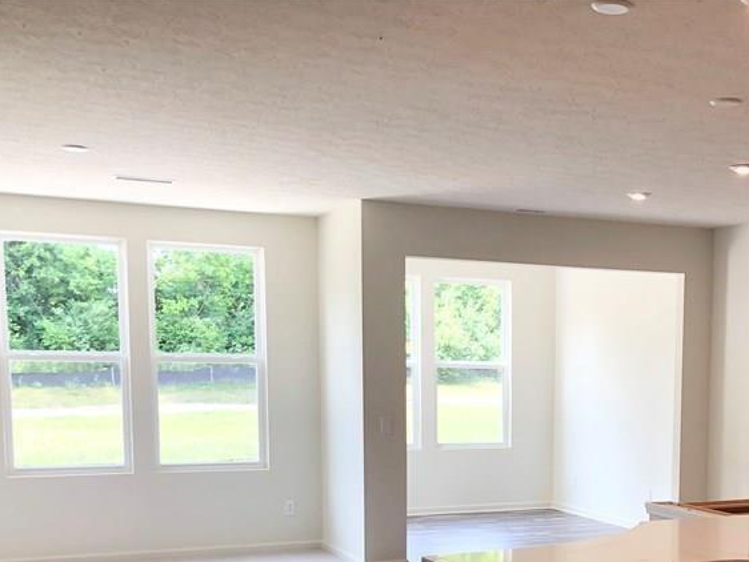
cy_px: 506
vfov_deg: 27.5
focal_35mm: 51
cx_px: 577
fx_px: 1104
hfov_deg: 36.4
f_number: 1.8
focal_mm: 4
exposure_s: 1/120
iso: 40
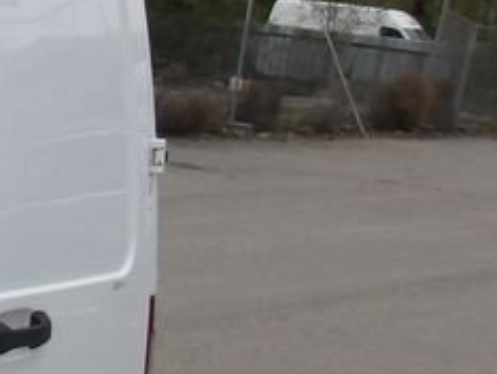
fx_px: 1696
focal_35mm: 118
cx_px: -527
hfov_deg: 13.9
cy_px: 278
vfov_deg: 12.5
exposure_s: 1/611
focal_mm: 4.9
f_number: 3
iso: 100
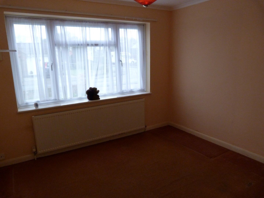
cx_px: 132
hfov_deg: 69.4
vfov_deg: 54.9
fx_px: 191
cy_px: 99
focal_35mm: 25
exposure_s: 1/60
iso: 320
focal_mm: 4.5
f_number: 2.8
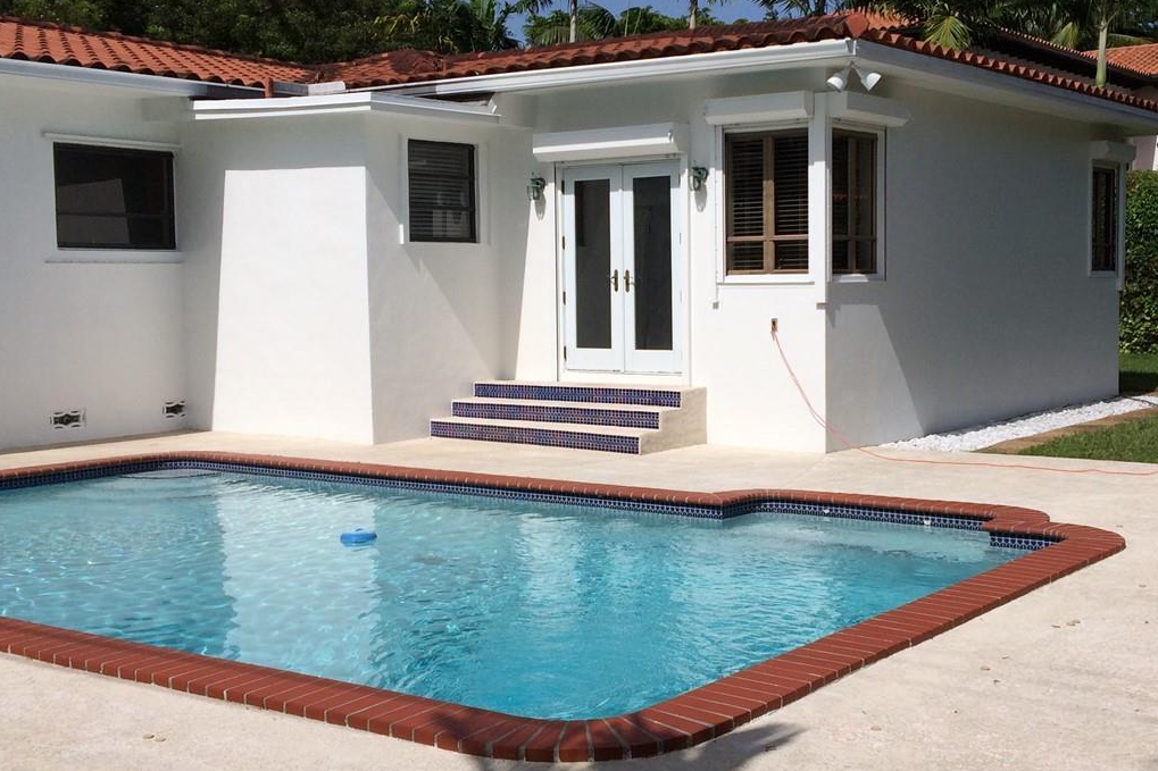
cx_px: 669
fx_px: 1576
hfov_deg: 40.2
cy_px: 378
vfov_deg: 27.5
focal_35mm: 49
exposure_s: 1/5128
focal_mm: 4.12
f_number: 2.2
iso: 32
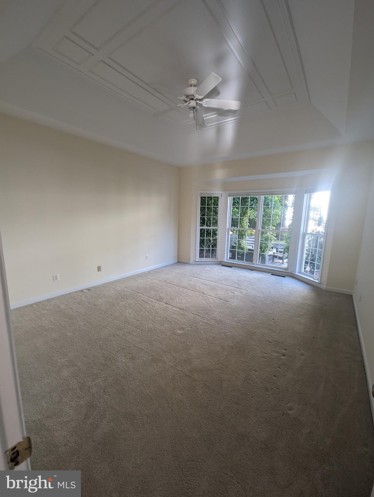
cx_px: 187
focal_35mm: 13
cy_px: 248
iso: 46
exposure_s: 1/28.1
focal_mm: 1.95
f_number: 2.2
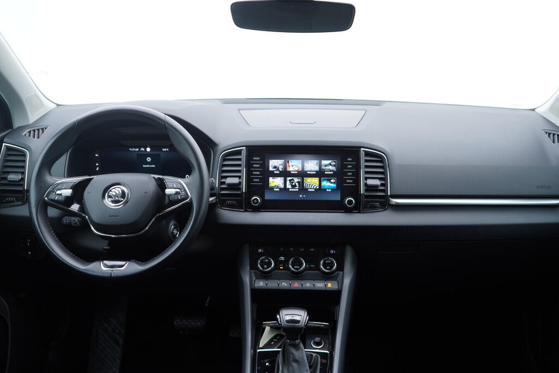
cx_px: 280
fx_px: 559
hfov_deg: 53.1
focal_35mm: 36
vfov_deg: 36.9
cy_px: 186
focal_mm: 24
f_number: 2.8
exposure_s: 1/40
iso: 160
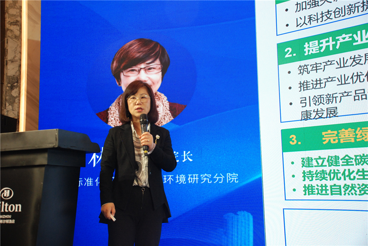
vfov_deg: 29.0
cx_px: 184
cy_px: 123
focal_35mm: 46
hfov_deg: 42.3
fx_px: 476
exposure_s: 1/100
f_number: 5
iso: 800
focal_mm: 31
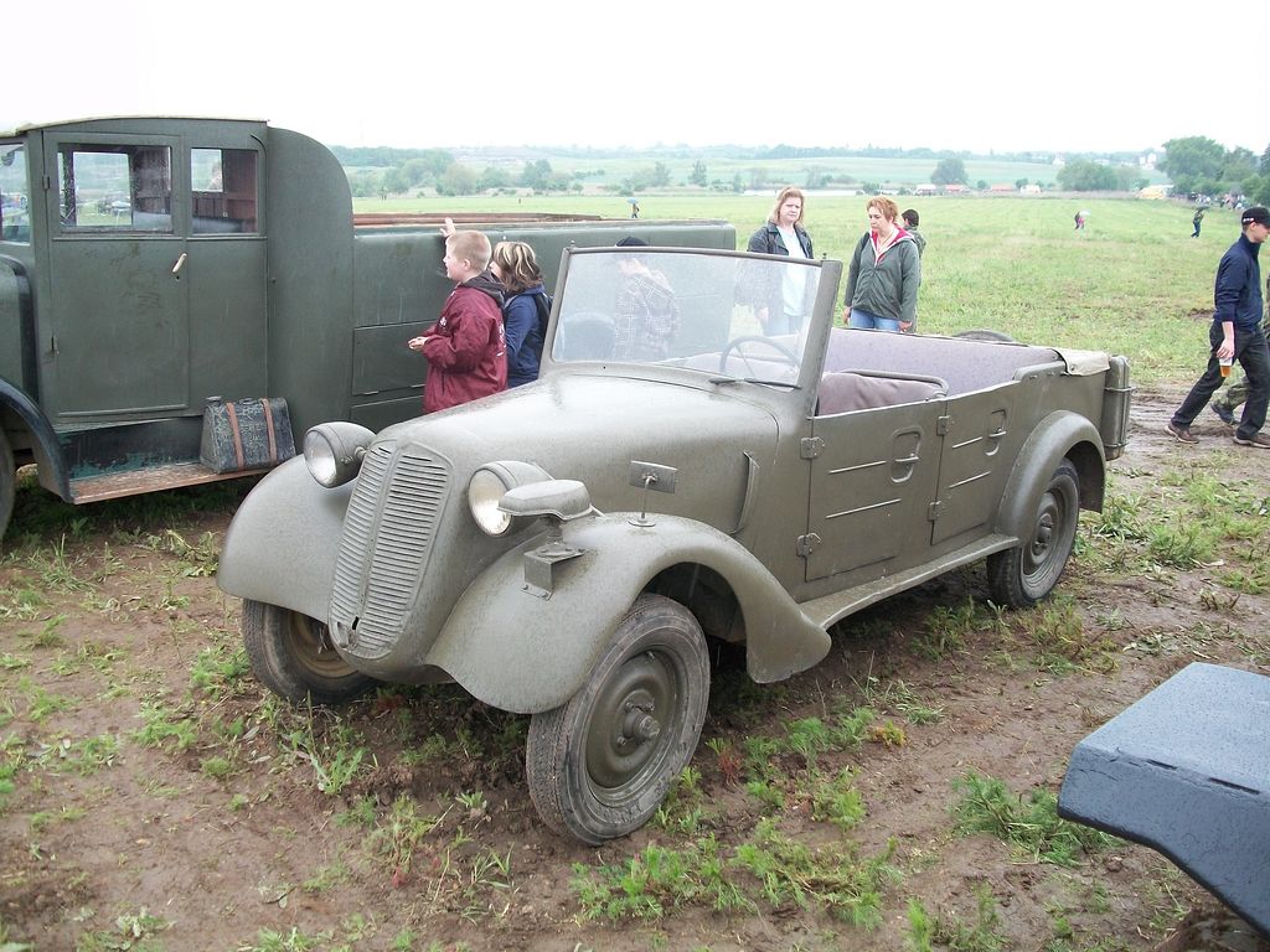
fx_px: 1174
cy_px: 476
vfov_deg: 44.2
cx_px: 635
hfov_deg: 56.8
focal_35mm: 32
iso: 80
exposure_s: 1/160
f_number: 2.9
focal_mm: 5.7
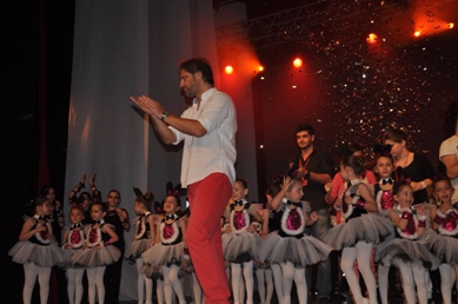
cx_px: 230
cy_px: 147
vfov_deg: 30.4
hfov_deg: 44.6
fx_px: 559
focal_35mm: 44
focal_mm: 28
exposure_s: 1/200
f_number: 4.5
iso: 200
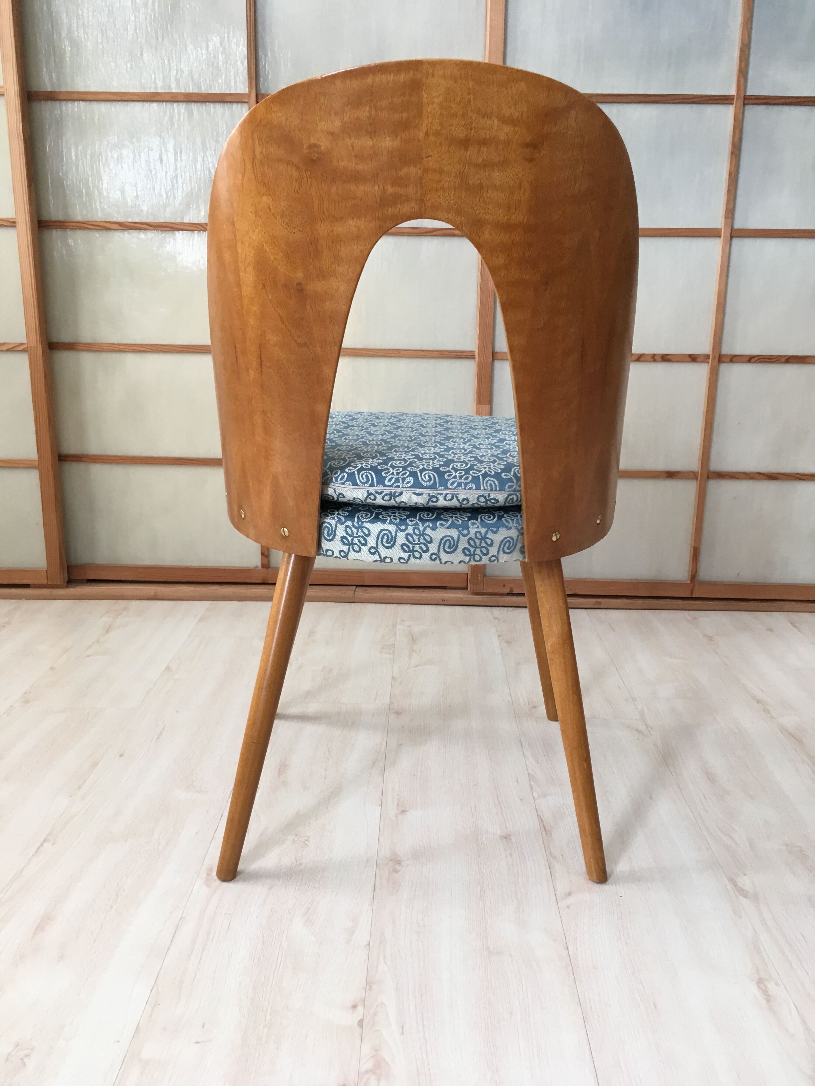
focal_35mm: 29
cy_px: 543
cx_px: 408
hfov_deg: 48.2
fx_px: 910
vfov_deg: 61.7
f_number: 2.2
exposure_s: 1/33
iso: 50
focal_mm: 4.15
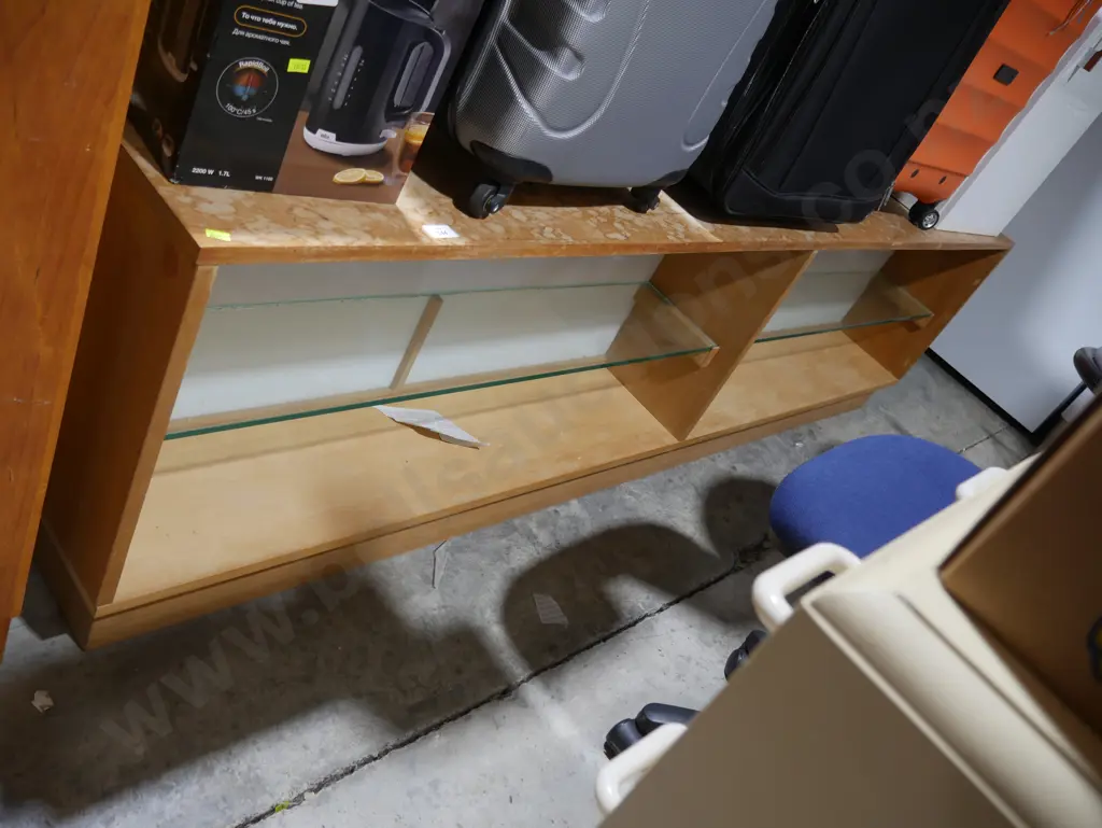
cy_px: 414
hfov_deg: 63.4
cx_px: 551
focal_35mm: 28
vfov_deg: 49.8
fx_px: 892
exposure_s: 1/60
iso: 250
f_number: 3.5
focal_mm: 14
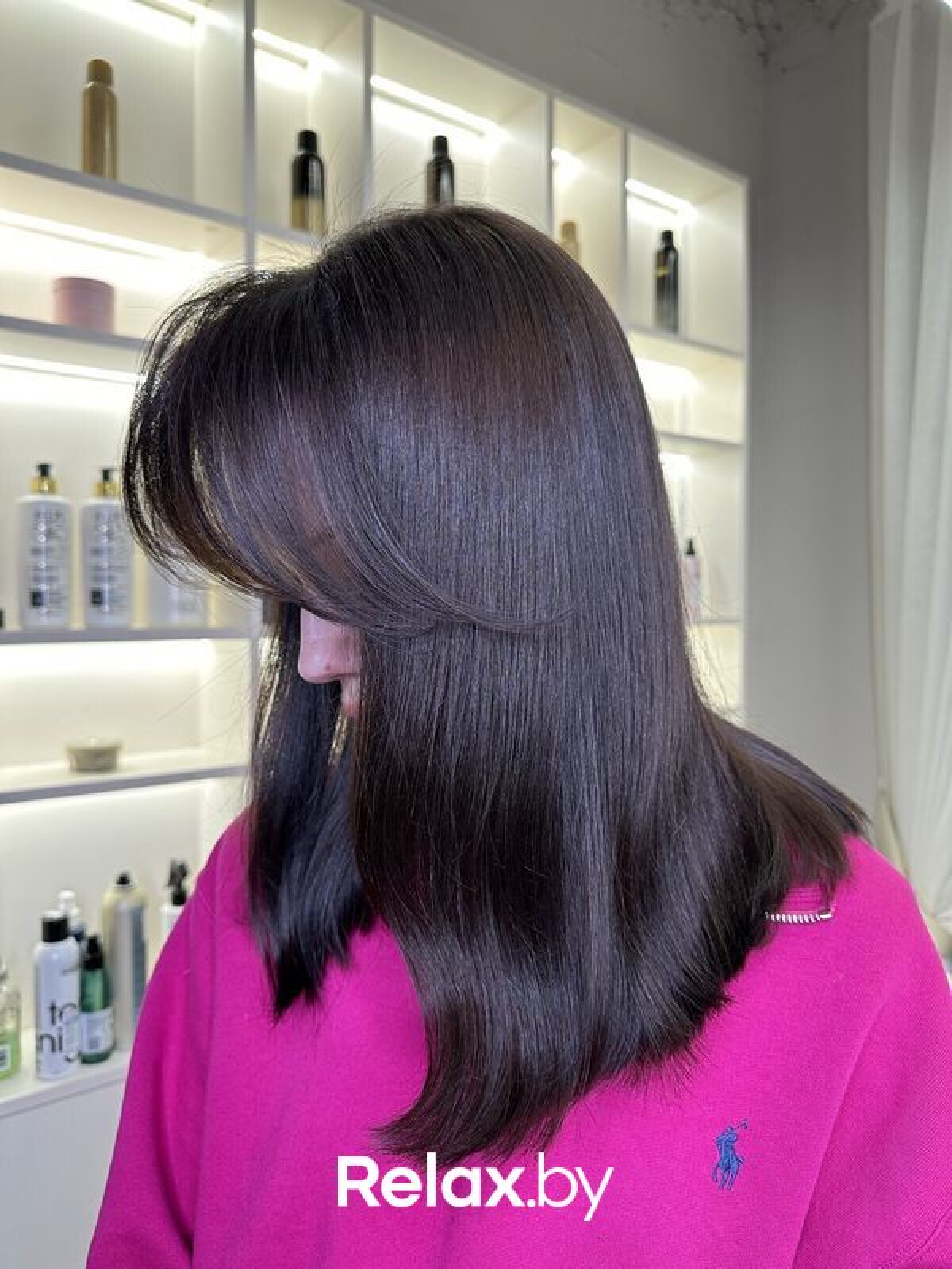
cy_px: 634
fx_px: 880
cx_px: 476
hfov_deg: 56.8
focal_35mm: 24
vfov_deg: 71.6
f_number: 1.78
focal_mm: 6.86
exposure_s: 1/100
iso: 125
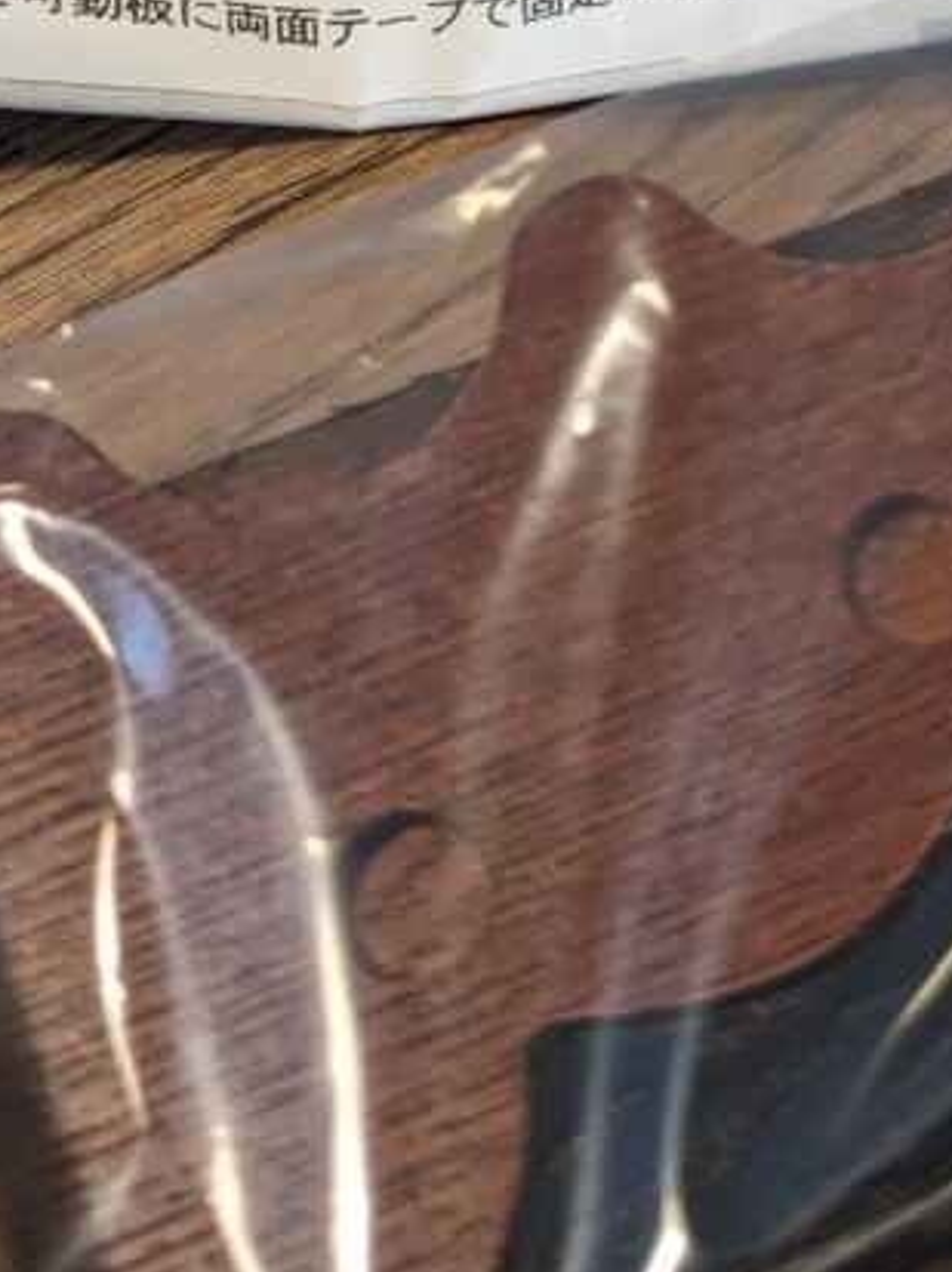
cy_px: -46
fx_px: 2461
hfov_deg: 21.6
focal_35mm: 67
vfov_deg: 27.1
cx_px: 776
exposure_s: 1/50
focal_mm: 4.38
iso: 125
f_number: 1.73
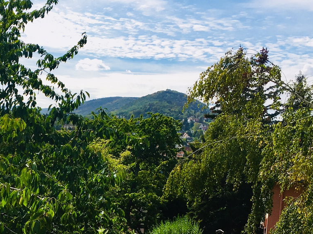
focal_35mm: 61
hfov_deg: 30.6
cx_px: 48
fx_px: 551
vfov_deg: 23.5
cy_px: 200
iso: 25
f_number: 2.2
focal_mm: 4.15
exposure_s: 1/1789
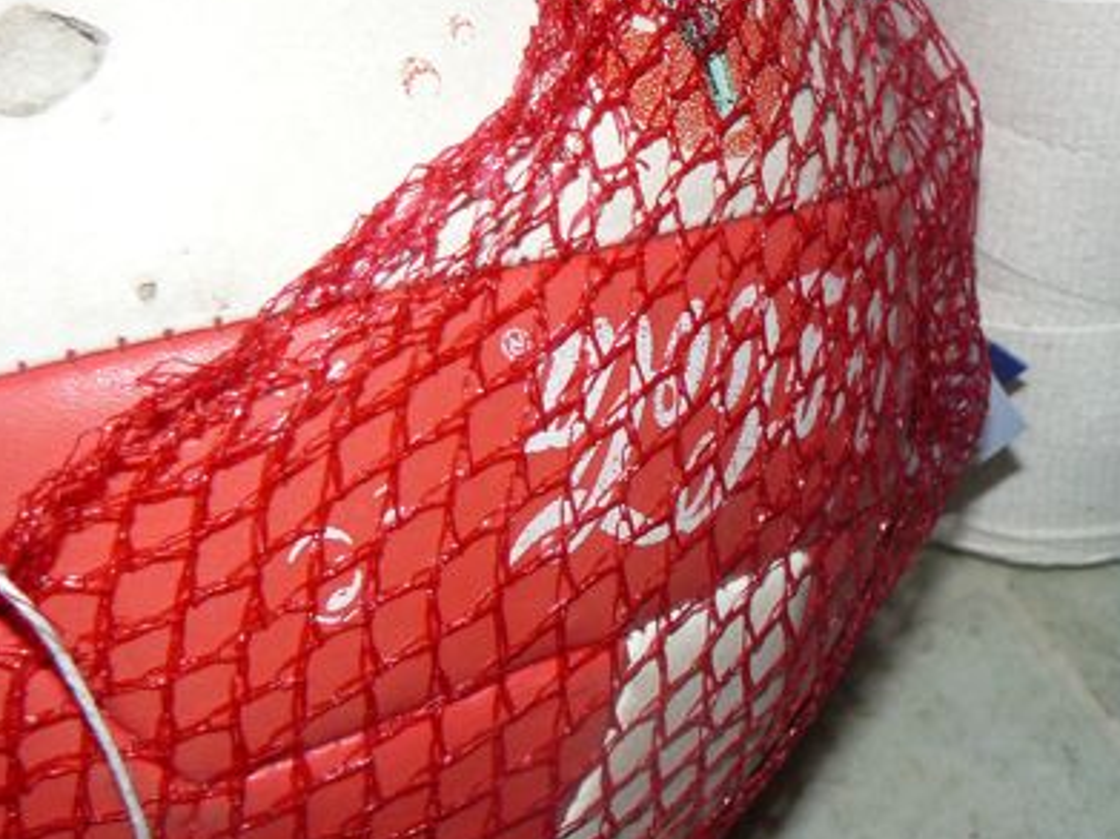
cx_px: 716
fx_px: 1908
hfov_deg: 32.5
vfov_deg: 24.8
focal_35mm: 59
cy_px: 369
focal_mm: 6
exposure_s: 1/30
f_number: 4
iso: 100
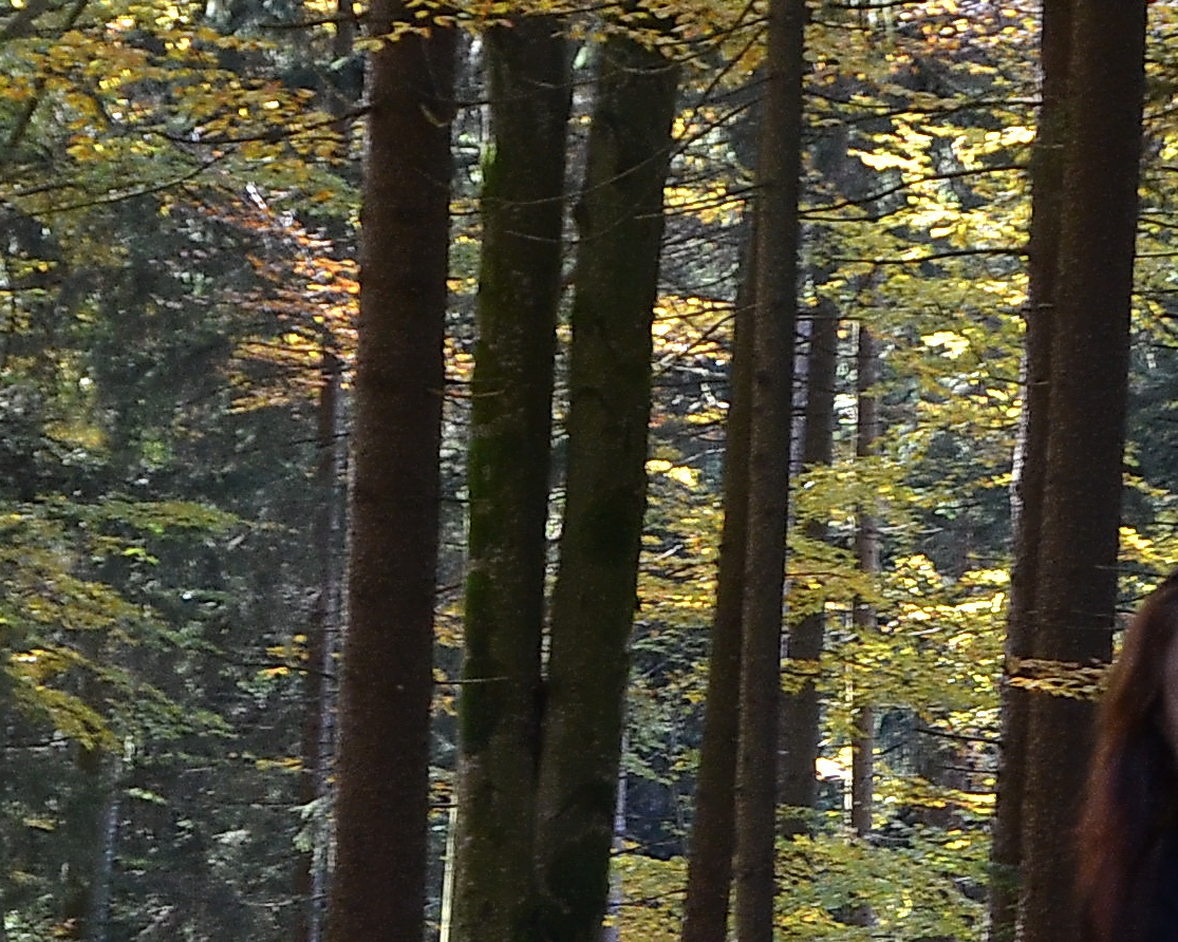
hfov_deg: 6.0
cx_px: 831
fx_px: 11261
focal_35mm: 323
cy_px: 870
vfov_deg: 4.8
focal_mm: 52
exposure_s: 1/60
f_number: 5
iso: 640
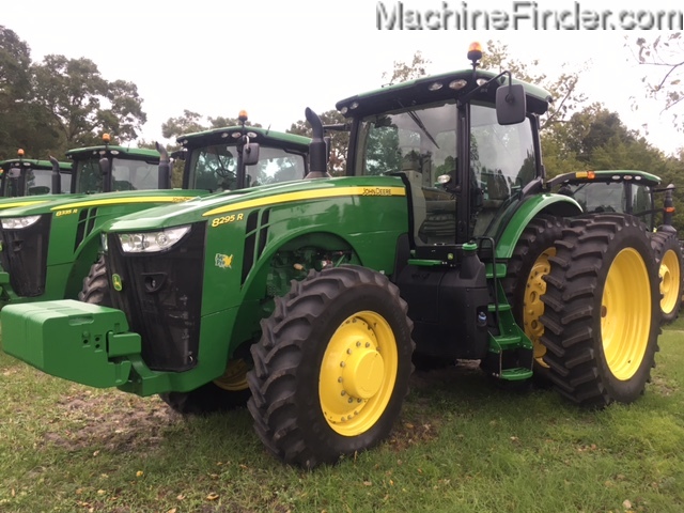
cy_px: 256
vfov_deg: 48.2
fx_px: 573
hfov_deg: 61.7
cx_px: 342
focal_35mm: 29
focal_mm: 4.15
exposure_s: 1/40
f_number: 2.2
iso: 25
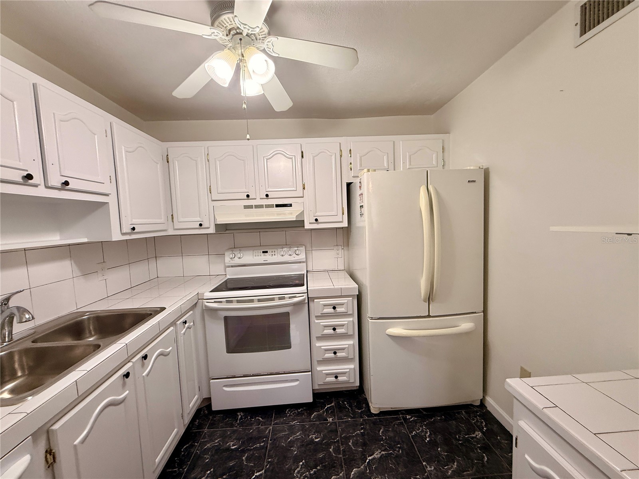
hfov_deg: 102.1
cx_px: 320
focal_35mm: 14
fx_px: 258
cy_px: 240
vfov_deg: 85.7
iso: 200
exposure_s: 1/120
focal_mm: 2.22
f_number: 2.2
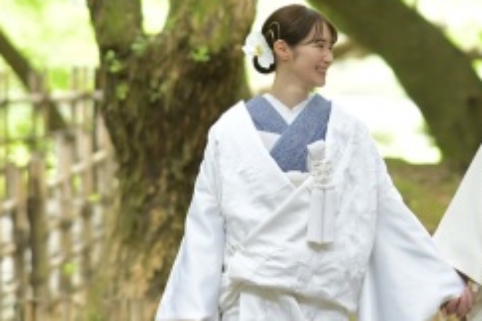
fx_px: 4619
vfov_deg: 4.0
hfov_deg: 6.0
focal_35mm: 345
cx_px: 496
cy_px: 25
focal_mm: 105
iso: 800
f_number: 2.5
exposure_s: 1/125
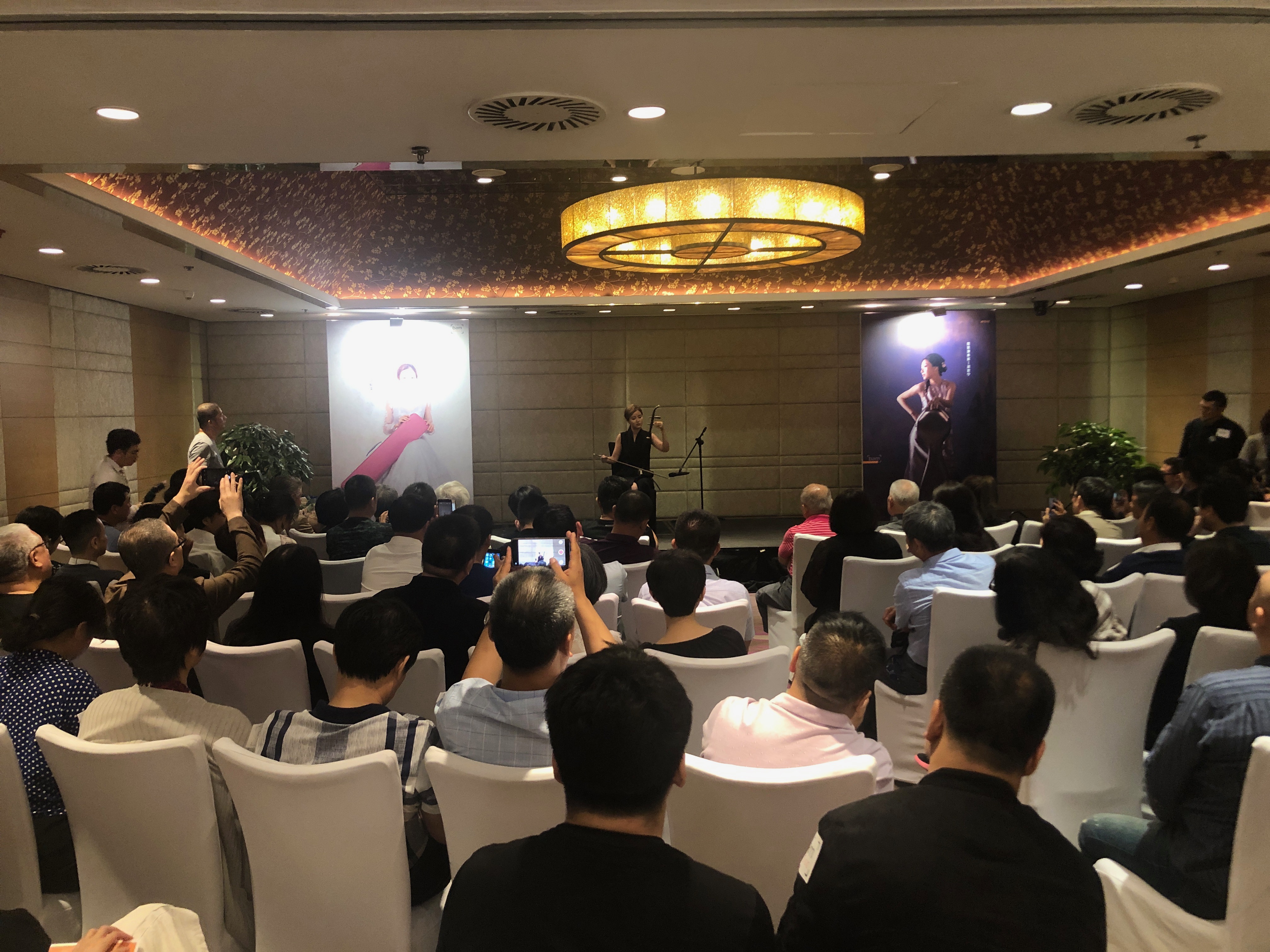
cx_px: 635
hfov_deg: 63.4
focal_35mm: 28
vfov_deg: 49.7
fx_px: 1027
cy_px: 476
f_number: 1.8
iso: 80
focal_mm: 3.99
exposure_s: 1/17
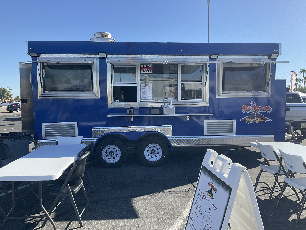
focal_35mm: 29
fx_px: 256
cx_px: 153
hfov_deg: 61.7
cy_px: 115
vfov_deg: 48.2
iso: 16
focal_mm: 3
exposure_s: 1/1168
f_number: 1.8
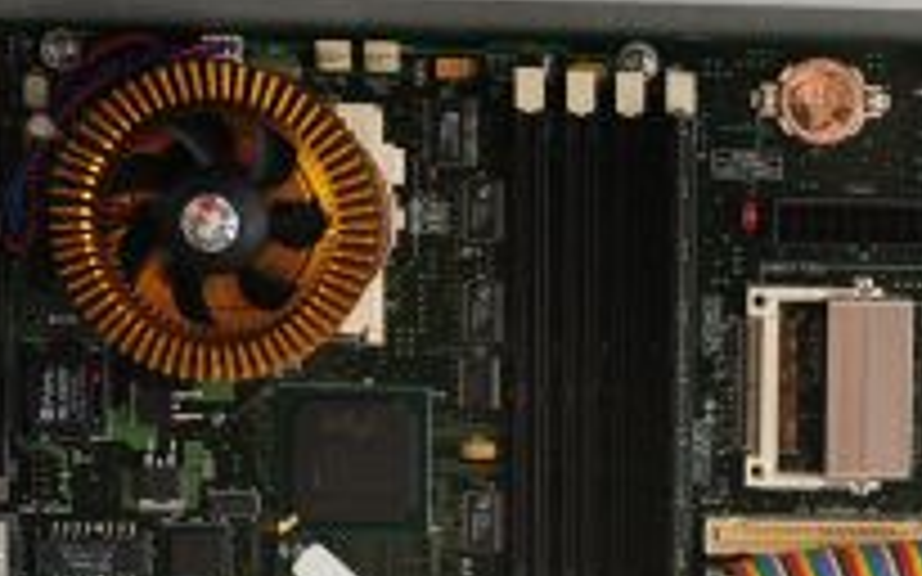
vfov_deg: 8.7
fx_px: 3743
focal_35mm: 149
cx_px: 944
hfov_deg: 13.8
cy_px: 772
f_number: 8
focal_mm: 50
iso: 1600
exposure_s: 1/125
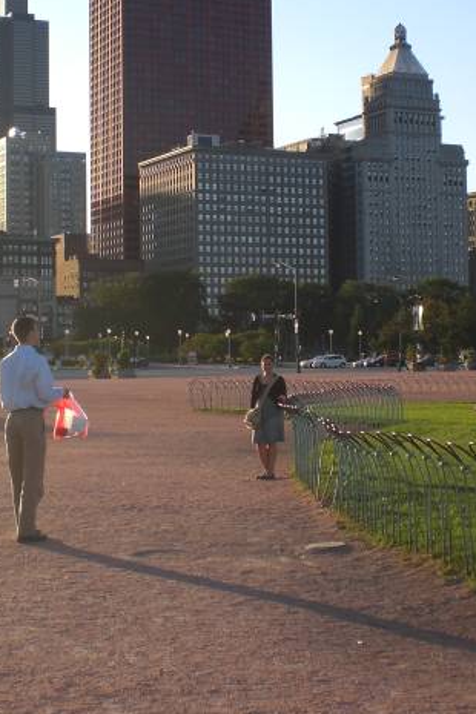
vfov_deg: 29.6
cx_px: 284
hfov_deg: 20.0
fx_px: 1349
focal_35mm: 68
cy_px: 302
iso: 50
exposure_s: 1/250
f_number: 4.4
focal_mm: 6.3
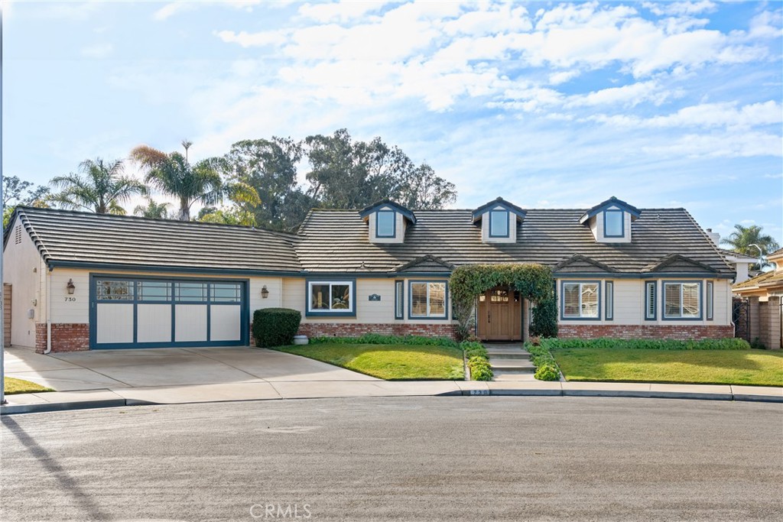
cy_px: 261
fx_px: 718
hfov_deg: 57.2
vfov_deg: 40.0
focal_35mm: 33
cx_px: 392
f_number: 8
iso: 1000
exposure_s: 1/320
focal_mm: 33
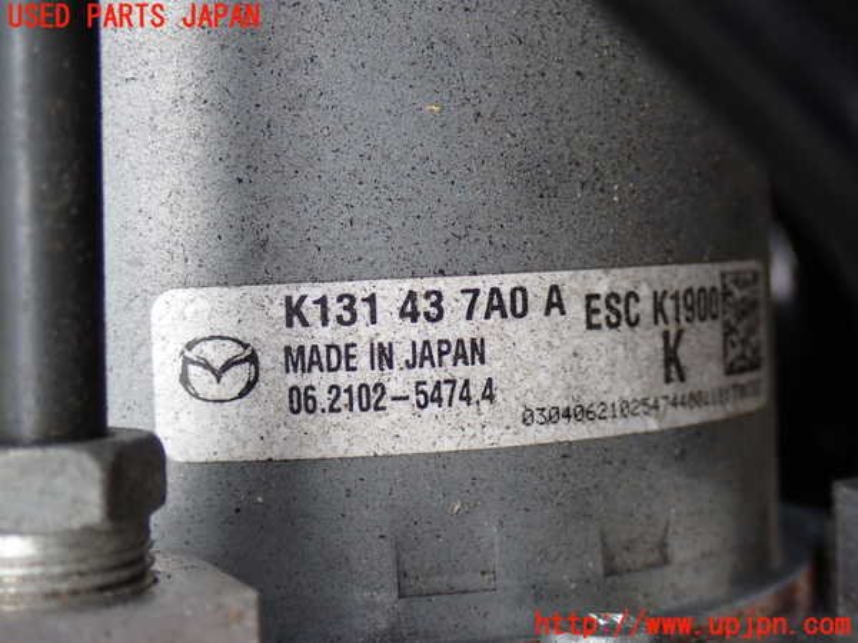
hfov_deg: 31.2
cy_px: 322
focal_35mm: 62
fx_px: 1537
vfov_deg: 23.7
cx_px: 429
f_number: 3.6
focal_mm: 11.09
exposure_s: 1/125
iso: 200
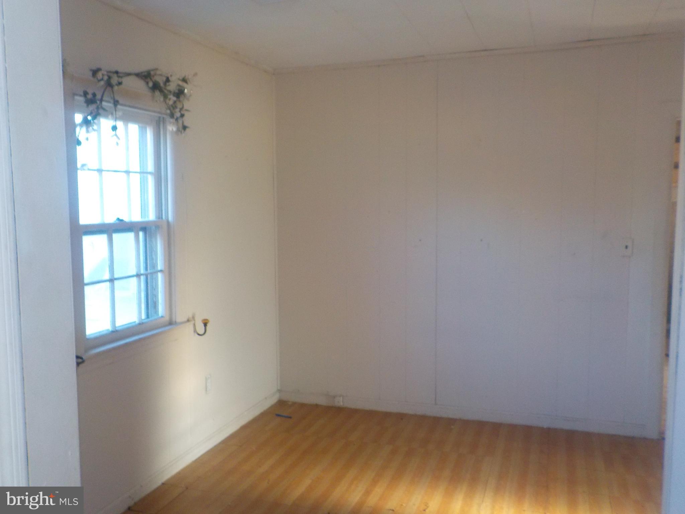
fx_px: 594
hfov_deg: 60.0
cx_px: 342
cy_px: 257
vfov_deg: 46.8
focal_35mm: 30
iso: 250
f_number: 3.3
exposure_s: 1/30
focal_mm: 4.1
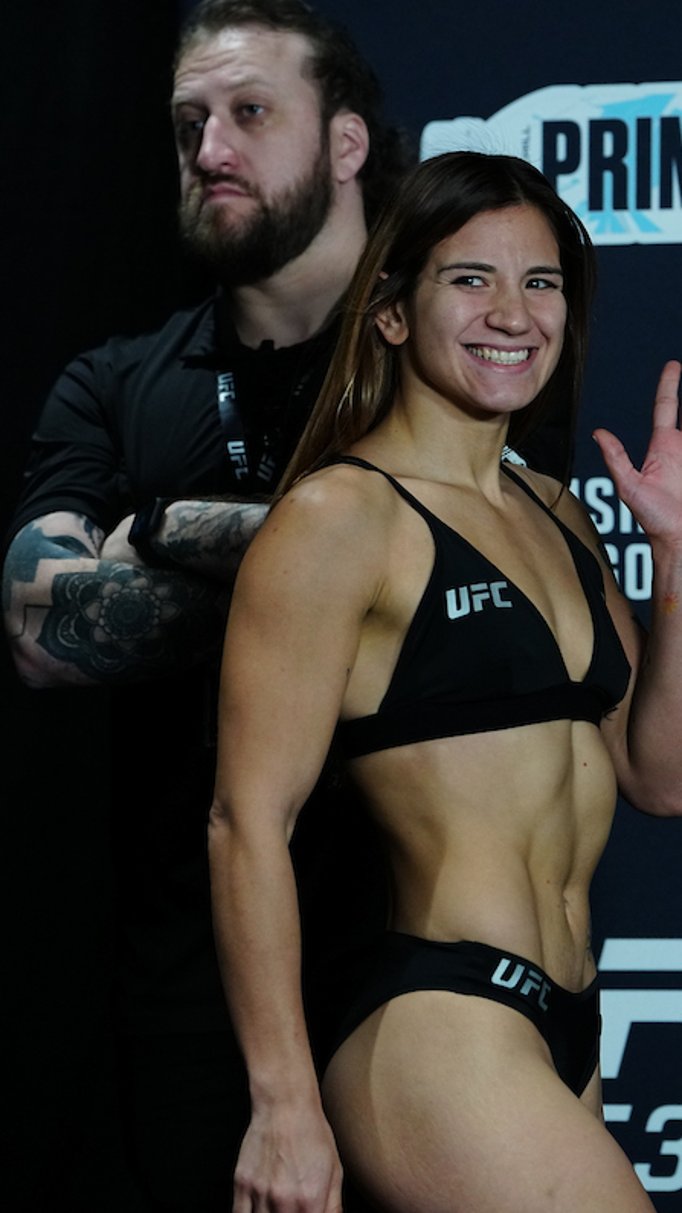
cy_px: 609
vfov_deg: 8.4
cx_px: 342
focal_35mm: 256
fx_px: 8233
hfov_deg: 4.7
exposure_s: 1/400
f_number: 3.5
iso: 2500
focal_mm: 162
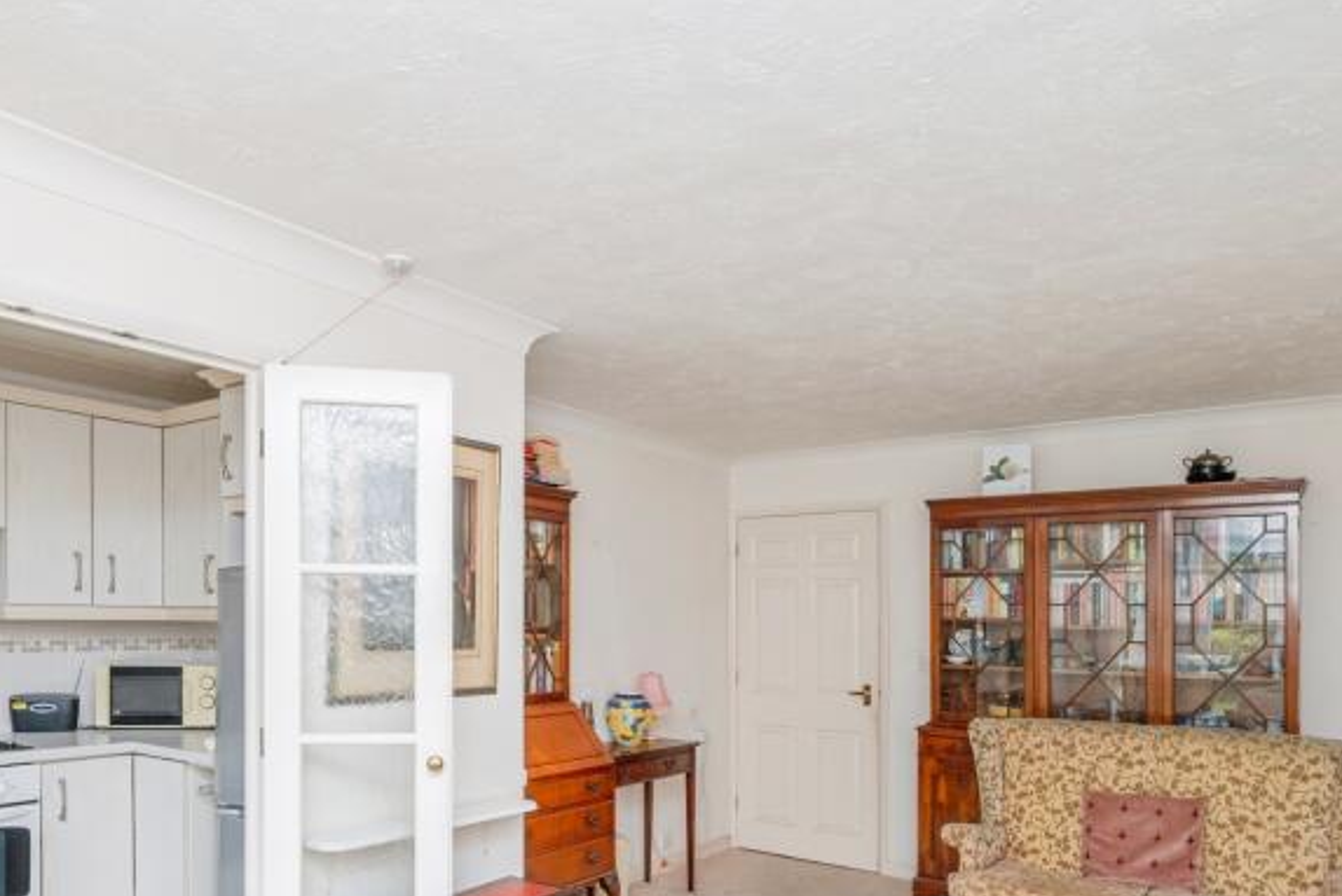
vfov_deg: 49.7
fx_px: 933
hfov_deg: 70.9
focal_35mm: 25
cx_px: 555
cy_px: 648
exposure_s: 1/20
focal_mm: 14
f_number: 8
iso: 400
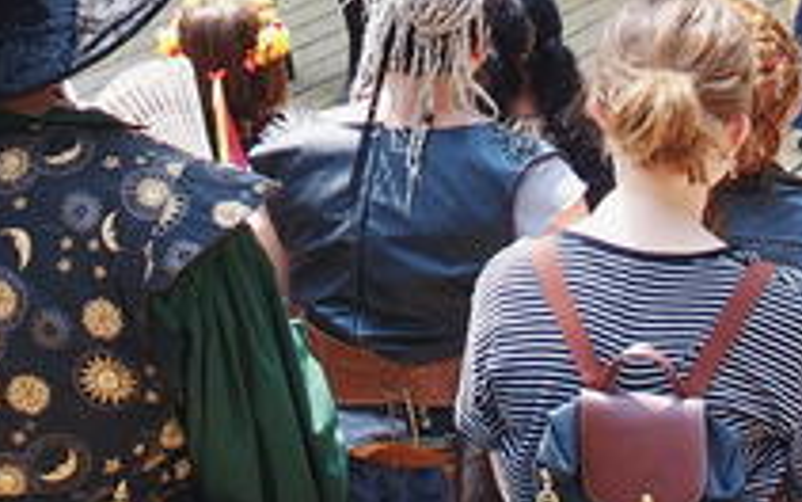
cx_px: 289
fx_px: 1683
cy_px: -175
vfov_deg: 16.0
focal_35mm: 77
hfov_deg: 26.7
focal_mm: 6.7
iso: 100
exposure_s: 1/125
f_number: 2.8
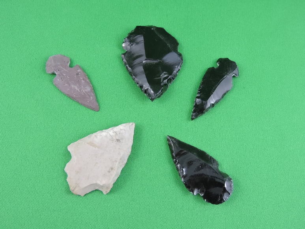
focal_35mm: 30
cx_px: 152
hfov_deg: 60.0
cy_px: 114
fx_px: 264
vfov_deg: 46.8
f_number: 3.5
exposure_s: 1/125
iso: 800
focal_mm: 5.4
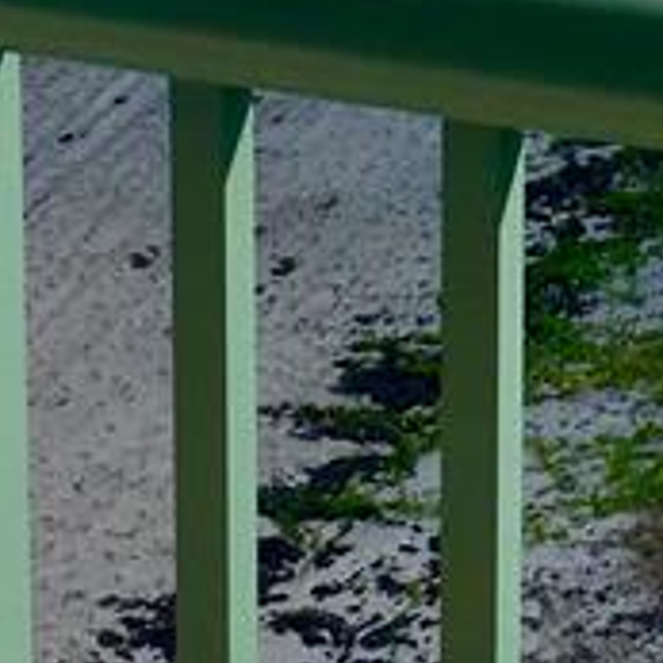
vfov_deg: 10.9
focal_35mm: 152
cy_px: -422
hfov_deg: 11.4
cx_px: 667
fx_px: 3294
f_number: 2.2
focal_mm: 4.15
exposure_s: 1/1972
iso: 25
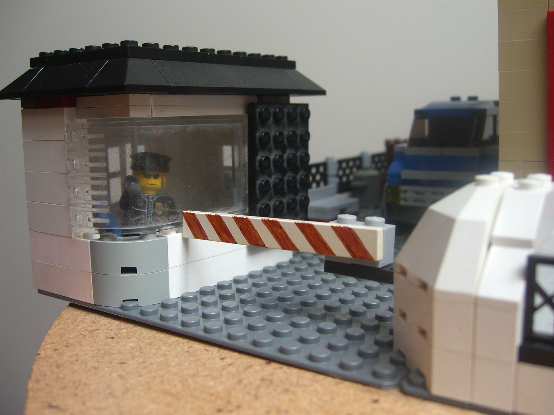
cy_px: 208
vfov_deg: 37.7
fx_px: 608
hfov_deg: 49.0
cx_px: 277
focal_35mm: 38
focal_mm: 7.9
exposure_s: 1/100
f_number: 2.8
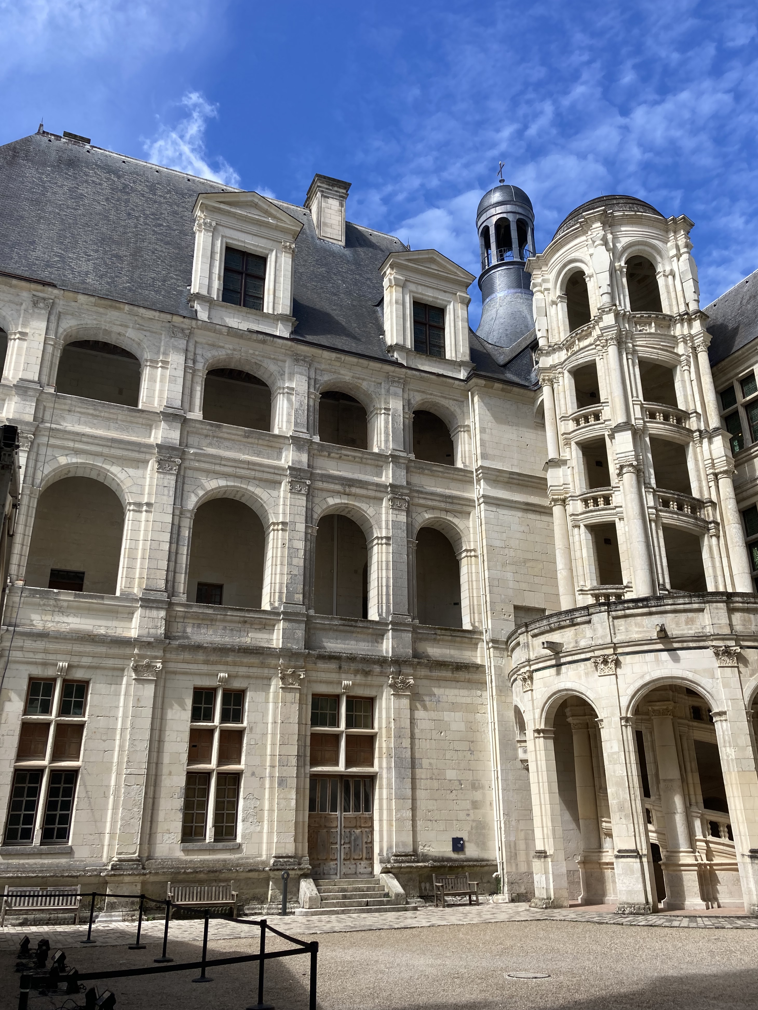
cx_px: 384
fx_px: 847
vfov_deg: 61.7
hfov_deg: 48.2
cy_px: 493
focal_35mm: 29
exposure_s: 1/1919
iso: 20
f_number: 1.8
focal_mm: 3.99
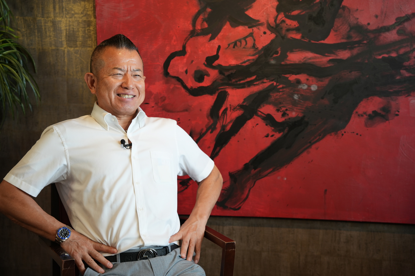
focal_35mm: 70
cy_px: 138
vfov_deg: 19.5
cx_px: 208
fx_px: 807
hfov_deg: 28.8
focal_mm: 70
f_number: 4
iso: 640
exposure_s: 1/80
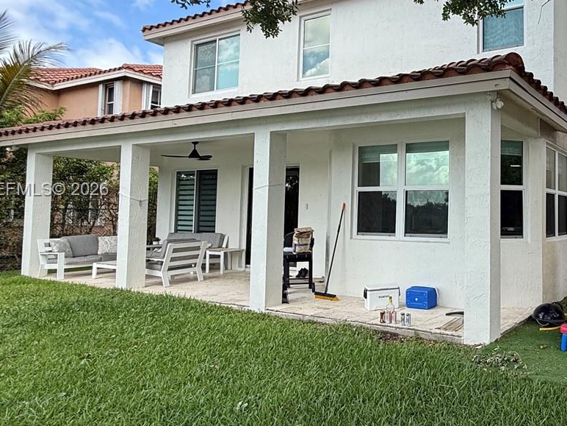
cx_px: 468
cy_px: 191
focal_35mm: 29
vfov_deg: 48.1
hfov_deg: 56.4
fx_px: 475
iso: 50
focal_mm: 2.22
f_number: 2.2
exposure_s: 1/686
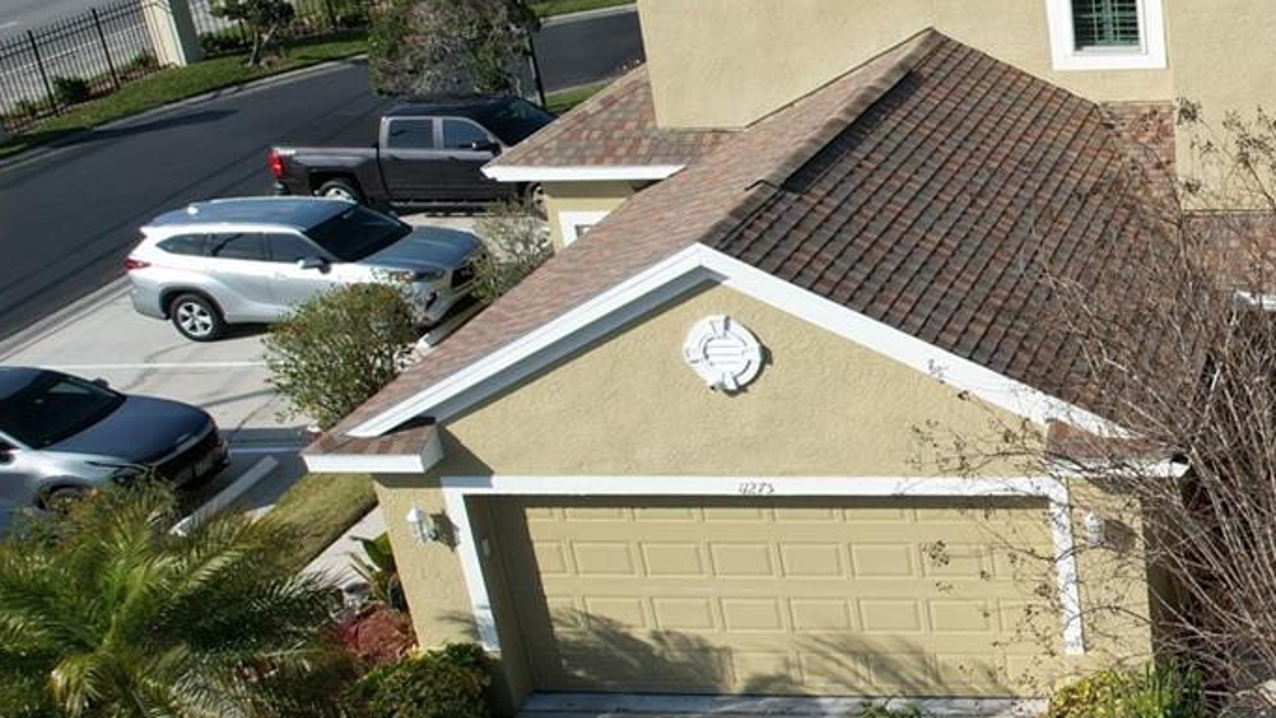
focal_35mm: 54
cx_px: 1444
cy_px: 322
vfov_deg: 22.2
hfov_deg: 33.1
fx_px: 1827
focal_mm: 8.38
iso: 100
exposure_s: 1/640
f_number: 2.8
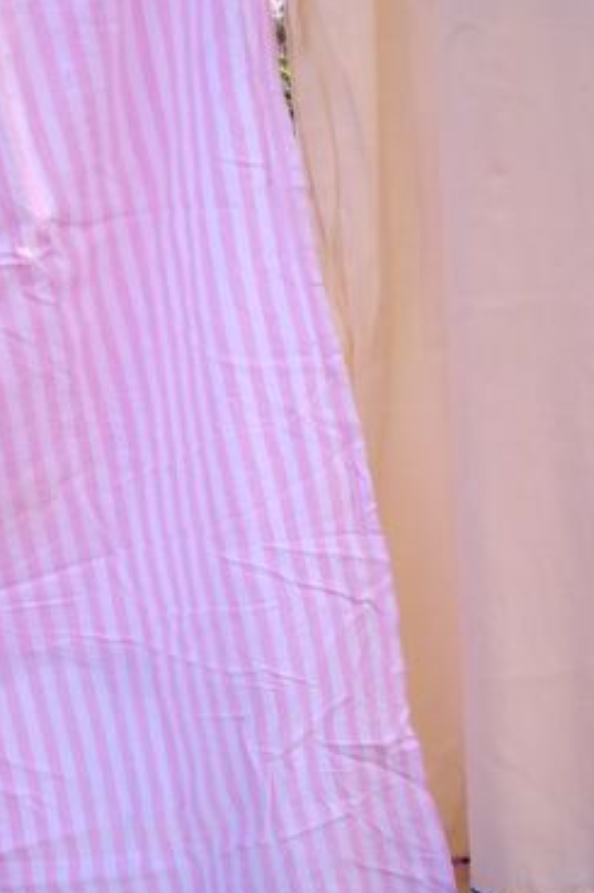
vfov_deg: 41.6
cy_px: 558
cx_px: 439
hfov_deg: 28.2
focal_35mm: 47
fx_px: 1164
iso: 100
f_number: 2.2
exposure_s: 1/238
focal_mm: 3.46
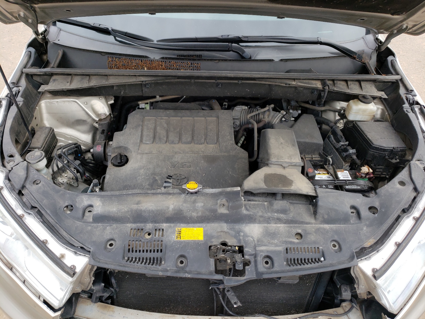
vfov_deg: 53.1
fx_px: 319
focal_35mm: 26
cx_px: 212
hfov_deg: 67.3
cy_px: 160
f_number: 1.5
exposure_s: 1/385
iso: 50
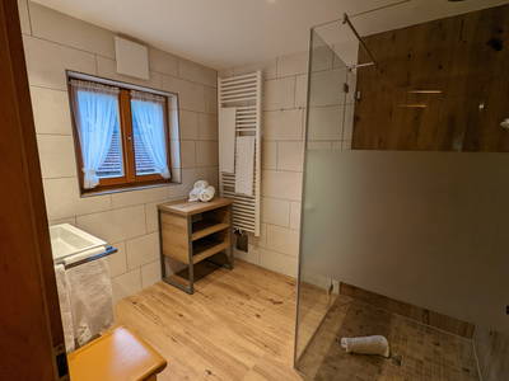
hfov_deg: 94.5
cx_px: 254
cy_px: 190
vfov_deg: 78.1
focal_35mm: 16
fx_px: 235
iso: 206
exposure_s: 1/66.7
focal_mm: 2.35
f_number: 2.2
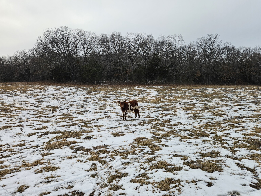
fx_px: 181
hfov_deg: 71.6
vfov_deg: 56.8
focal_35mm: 24
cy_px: 96
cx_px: 136
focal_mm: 5.4
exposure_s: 1/352
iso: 25
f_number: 1.8
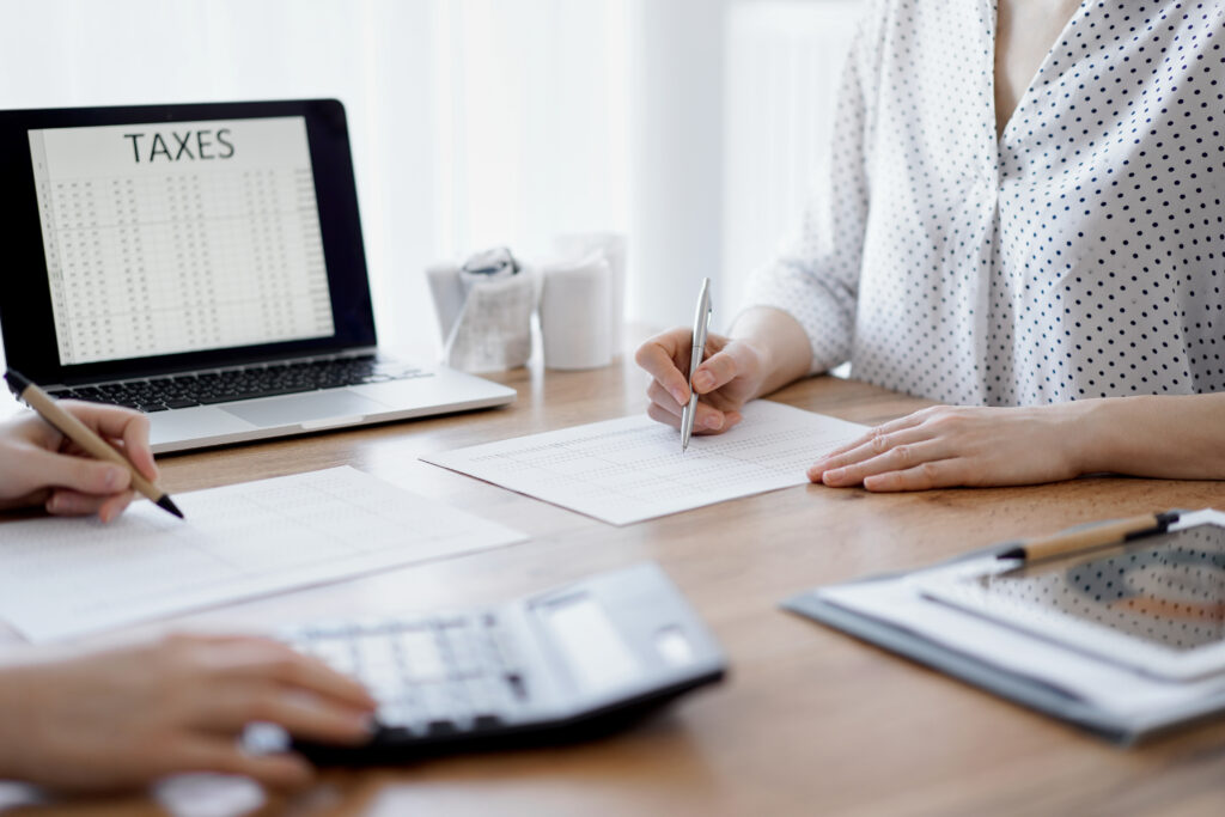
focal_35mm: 55
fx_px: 1872
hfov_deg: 36.2
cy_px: 408
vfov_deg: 24.6
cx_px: 612
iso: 200
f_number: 2
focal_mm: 55
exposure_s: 1/100
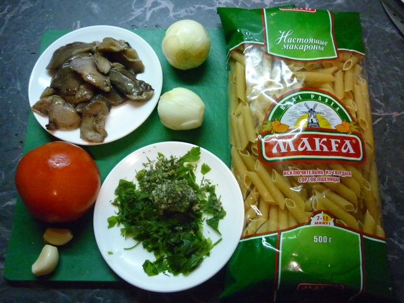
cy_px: 152
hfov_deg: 55.3
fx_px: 385
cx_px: 202
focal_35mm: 33
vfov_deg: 43.0
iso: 800
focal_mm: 5.5
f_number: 2.8
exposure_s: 1/50
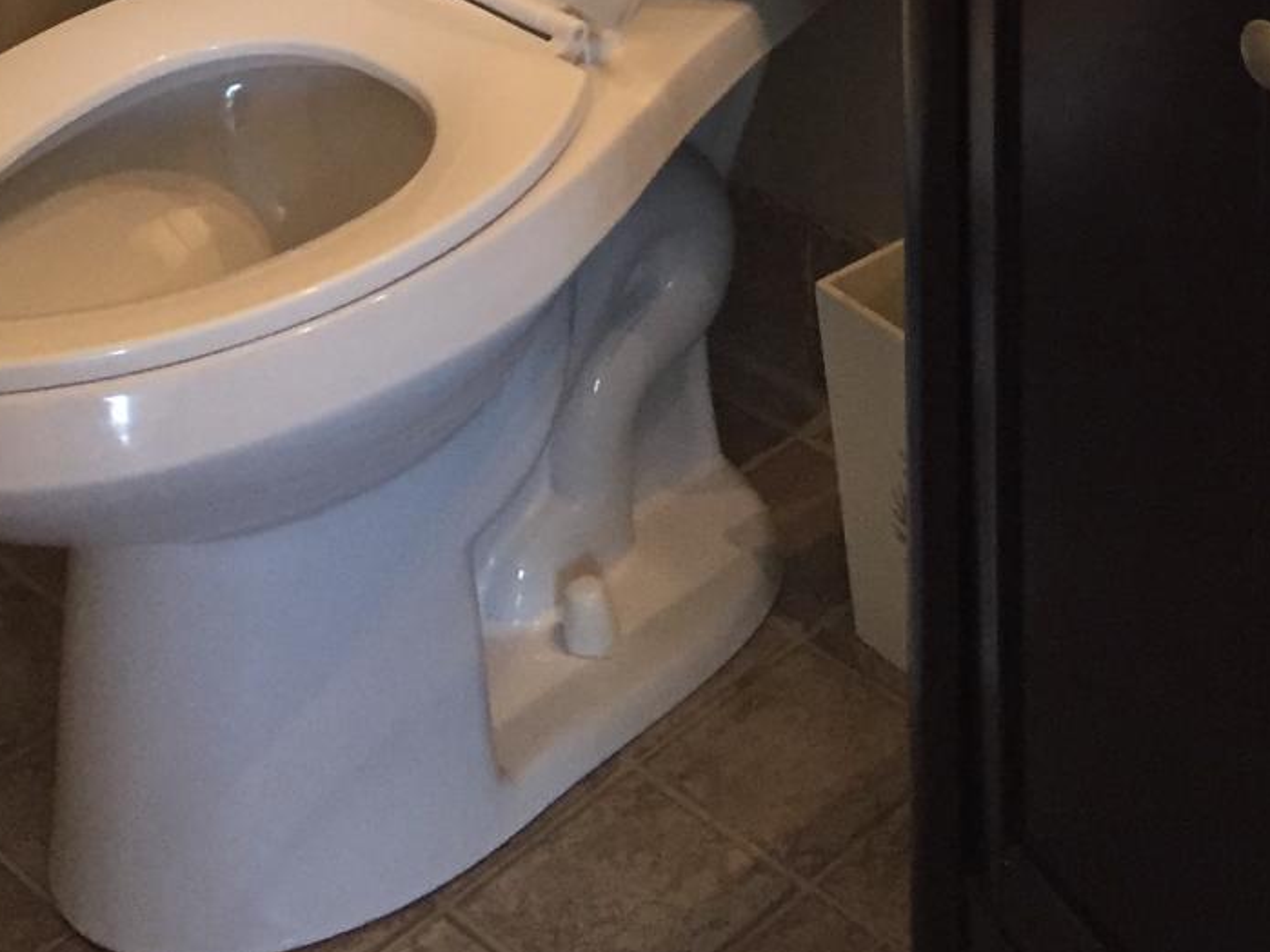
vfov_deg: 15.5
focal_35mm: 83
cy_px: -721
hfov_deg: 23.4
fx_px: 3045
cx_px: 870
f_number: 2.2
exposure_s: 1/30
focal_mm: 4.15
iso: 160
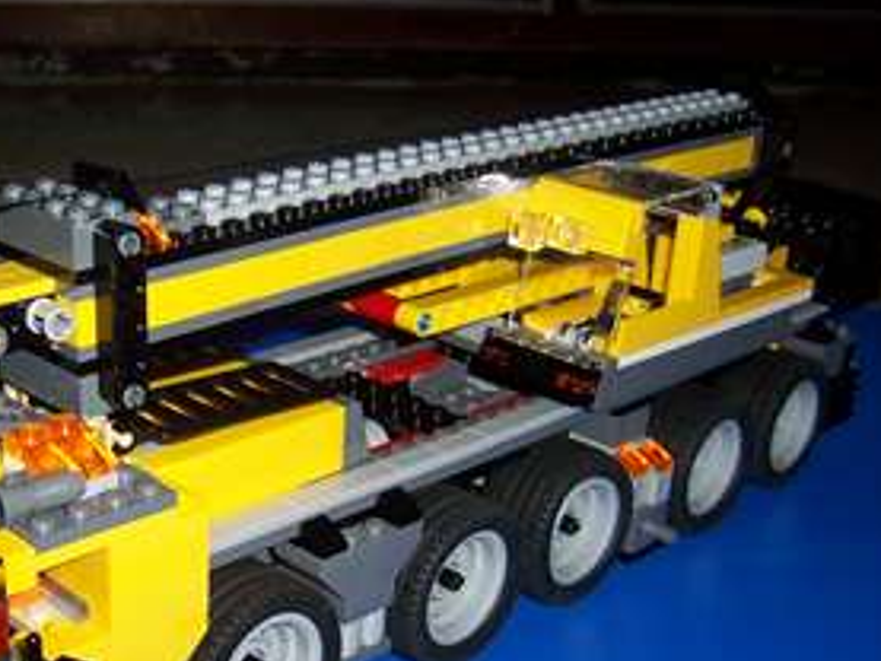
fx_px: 1324
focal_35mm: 52
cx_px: 289
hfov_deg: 36.4
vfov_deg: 28.0
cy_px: 410
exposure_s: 1/60
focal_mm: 6.2
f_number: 2.8
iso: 80
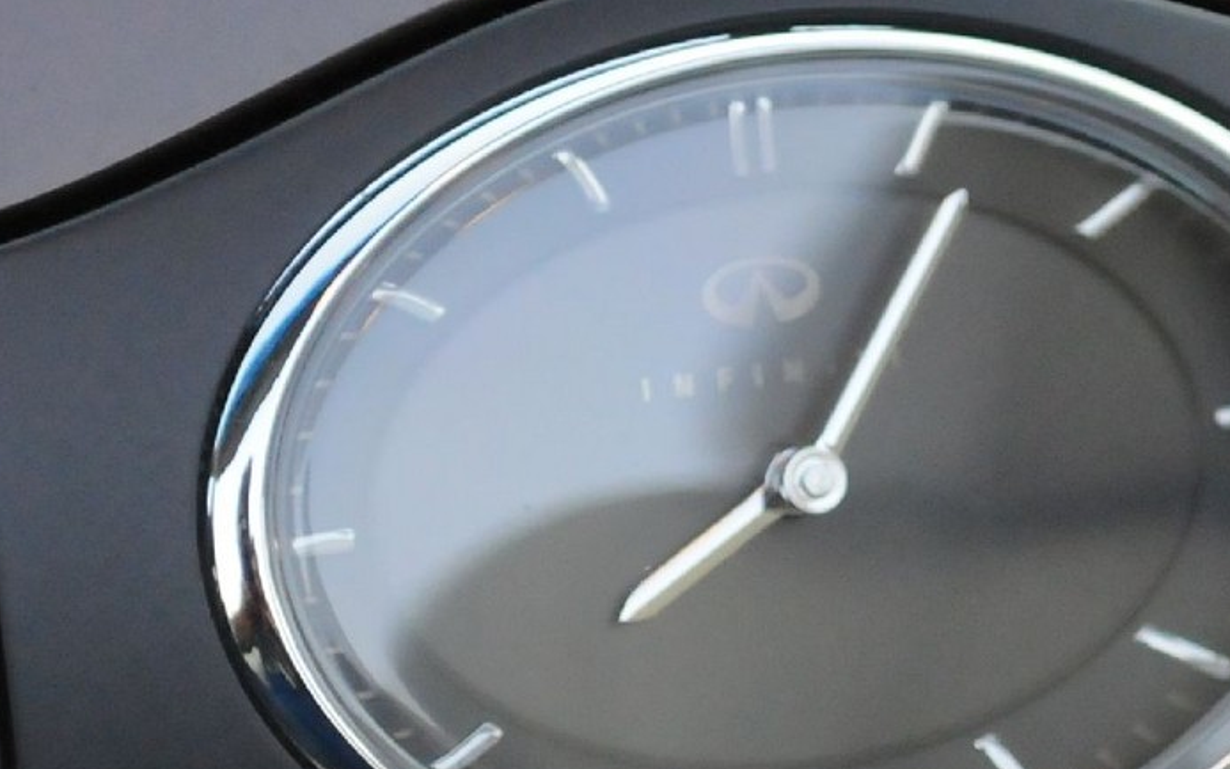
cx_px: 799
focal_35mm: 248
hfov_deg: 8.5
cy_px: 225
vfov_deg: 5.3
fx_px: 8307
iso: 2000
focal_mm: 45
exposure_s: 1/500
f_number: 5.3
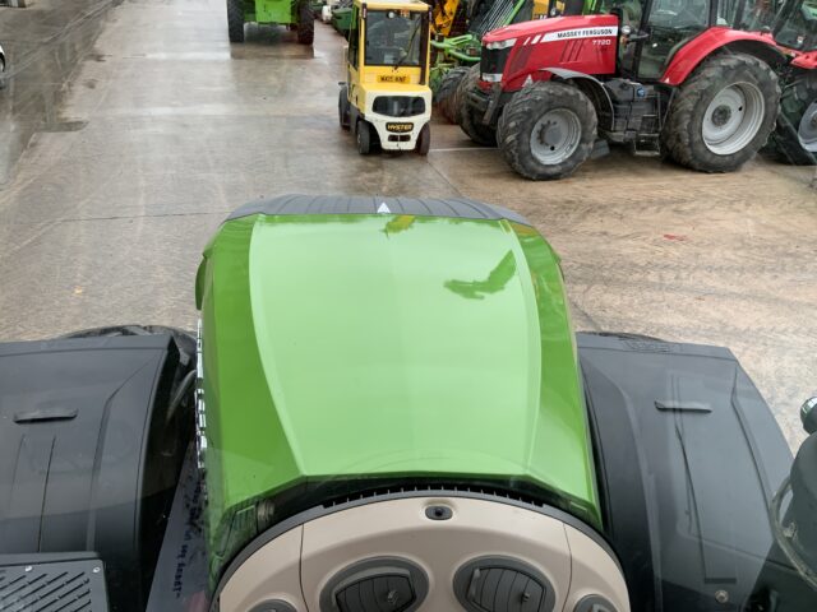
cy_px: 306
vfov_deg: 48.2
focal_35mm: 29
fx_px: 684
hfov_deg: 61.7
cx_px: 408
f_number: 1.8
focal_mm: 3
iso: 25
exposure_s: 1/122
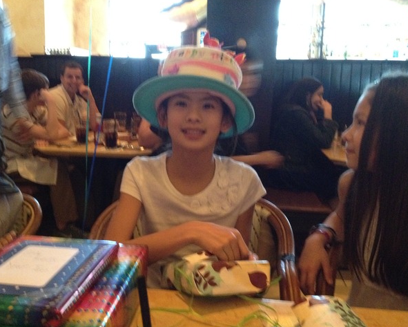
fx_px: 447
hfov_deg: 49.1
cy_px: 162
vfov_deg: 40.1
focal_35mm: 37
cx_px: 193
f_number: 2.4
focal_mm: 4.28
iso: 640
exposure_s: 1/15
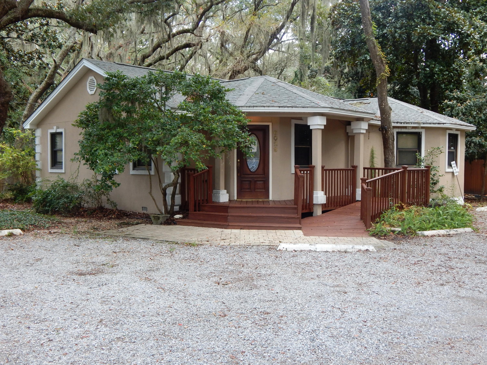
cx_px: 244
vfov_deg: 37.7
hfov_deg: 49.0
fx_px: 535
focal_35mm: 38
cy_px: 182
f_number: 3.4
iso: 125
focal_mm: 6.8
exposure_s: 1/100
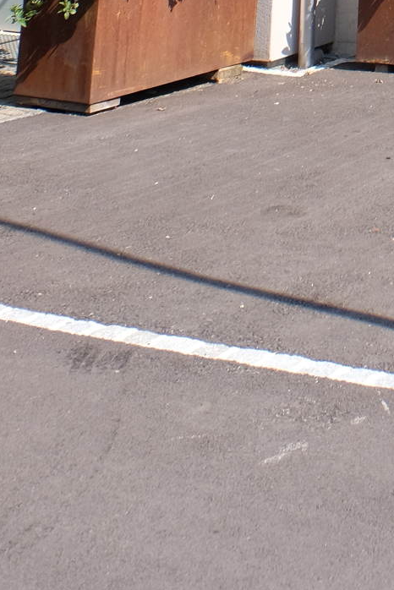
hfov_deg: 14.0
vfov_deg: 18.2
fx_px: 1443
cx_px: 678
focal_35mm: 88
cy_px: -477
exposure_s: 1/280
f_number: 5.6
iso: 200
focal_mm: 16
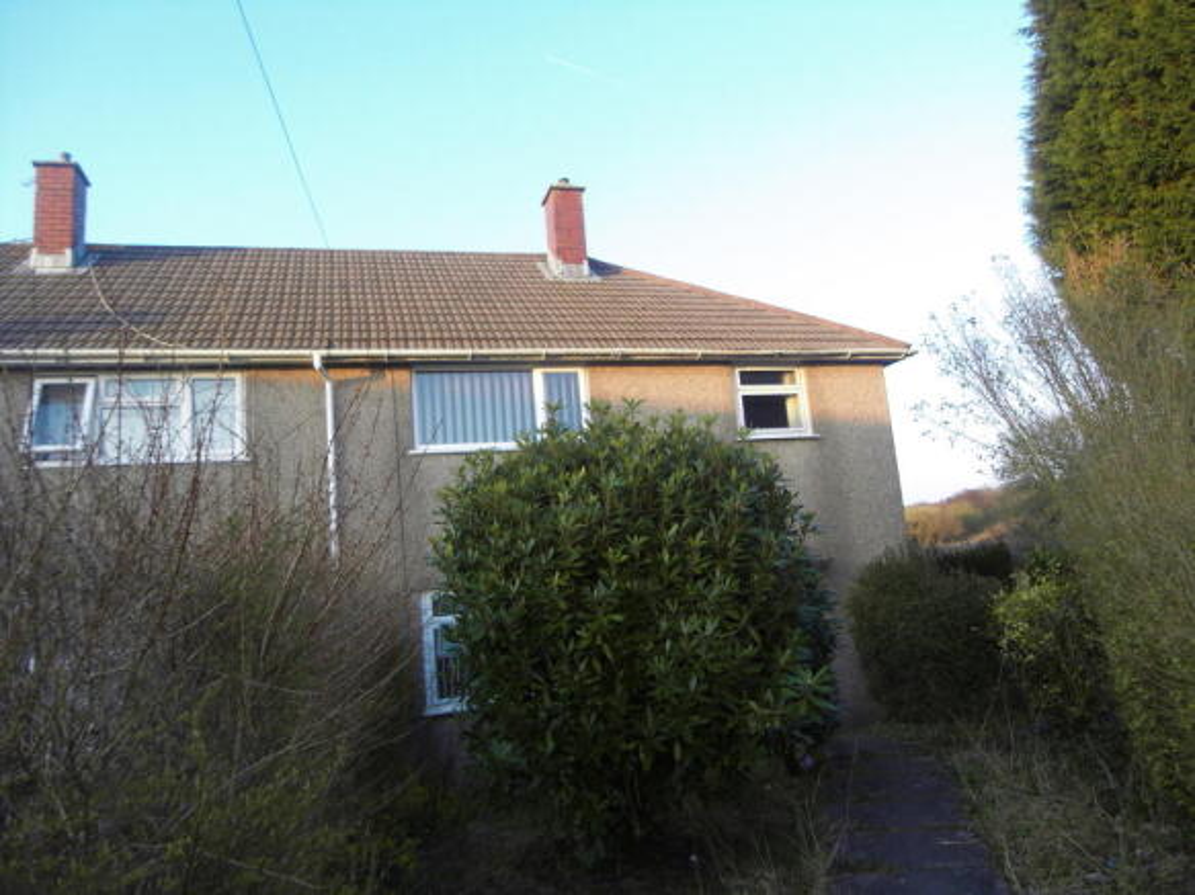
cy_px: 448
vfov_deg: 56.8
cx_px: 598
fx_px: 828
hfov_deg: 71.6
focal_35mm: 24
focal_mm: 4.3
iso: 80
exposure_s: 1/125
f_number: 2.8
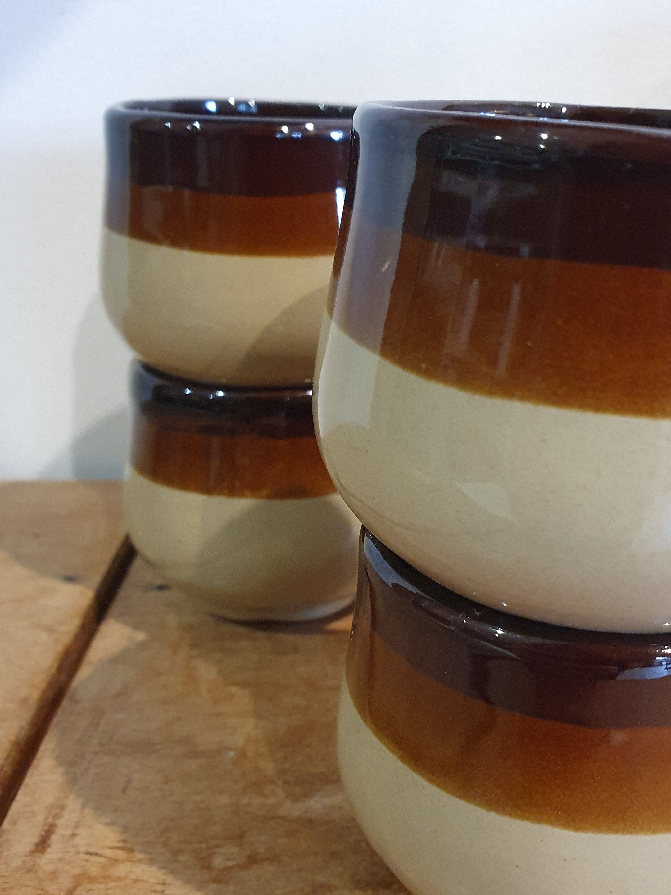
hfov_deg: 45.4
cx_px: 375
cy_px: 480
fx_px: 801
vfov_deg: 58.3
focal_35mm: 31
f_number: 2.4
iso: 800
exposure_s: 1/50
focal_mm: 4.32
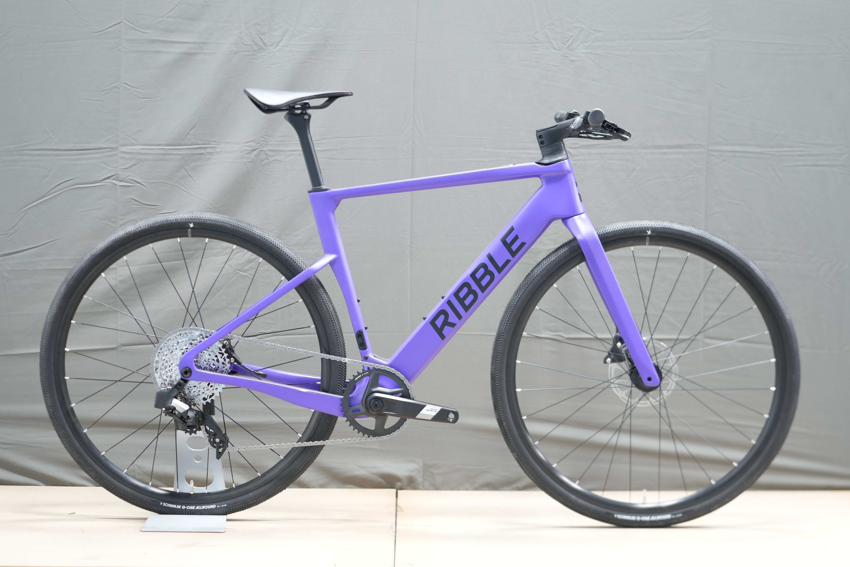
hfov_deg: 28.8
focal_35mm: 70
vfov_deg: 19.5
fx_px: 1653
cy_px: 284
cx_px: 425
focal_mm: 70
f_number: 2.8
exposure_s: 1/80
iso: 1250
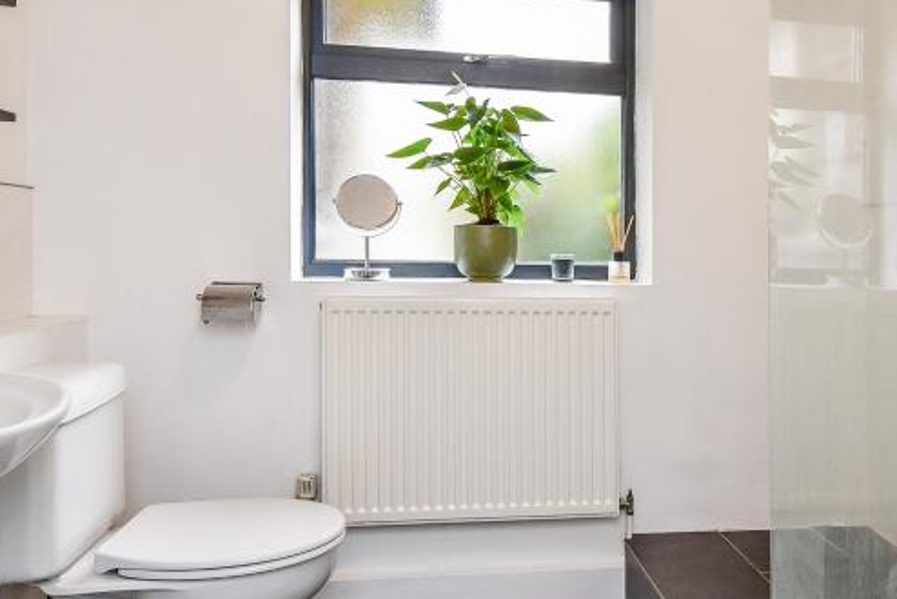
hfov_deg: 63.1
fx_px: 723
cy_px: 252
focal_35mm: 29
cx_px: 532
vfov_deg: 44.9
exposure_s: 1/20
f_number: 9
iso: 640
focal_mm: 14
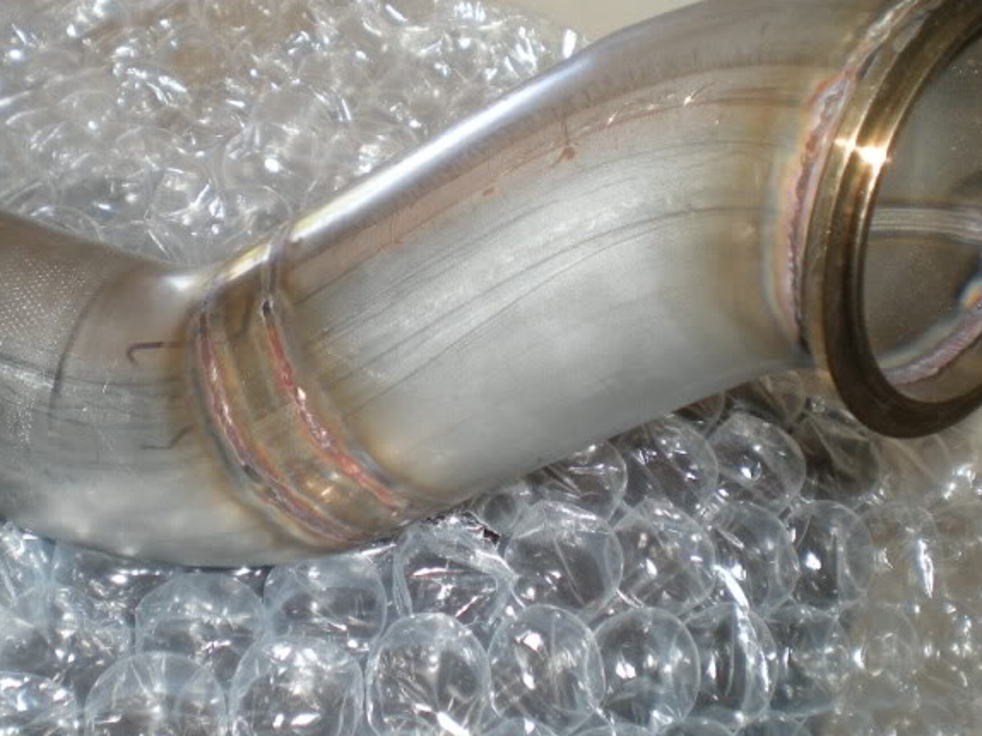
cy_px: 361
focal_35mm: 53
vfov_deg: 27.5
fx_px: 1503
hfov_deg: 36.2
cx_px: 458
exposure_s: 1/30
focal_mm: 6.3
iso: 64
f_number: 3.1
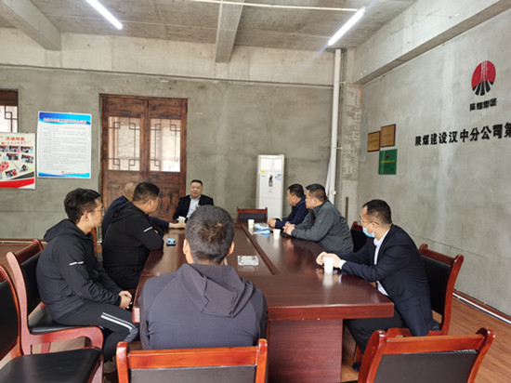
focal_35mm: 27
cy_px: 192
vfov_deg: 51.3
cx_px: 256
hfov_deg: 65.3
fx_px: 398
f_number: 1.6
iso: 400
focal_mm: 5.56
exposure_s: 1/50
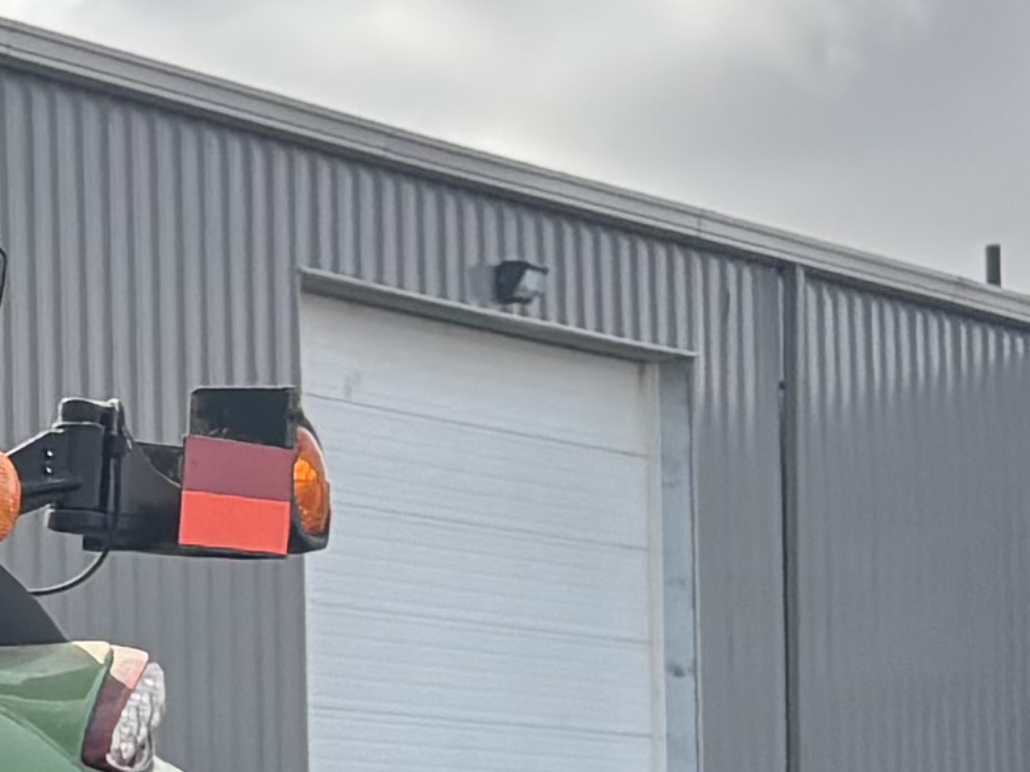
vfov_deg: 7.7
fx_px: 5652
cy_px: 1009
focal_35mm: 190
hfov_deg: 9.0
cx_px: -1782
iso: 50
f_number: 1.6
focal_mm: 5.96
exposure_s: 1/1590
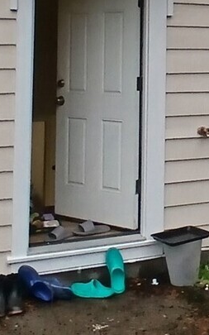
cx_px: 204
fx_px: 583
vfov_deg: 30.3
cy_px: 19
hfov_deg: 19.8
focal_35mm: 64
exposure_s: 1/60
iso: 80
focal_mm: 1.4
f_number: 2.2
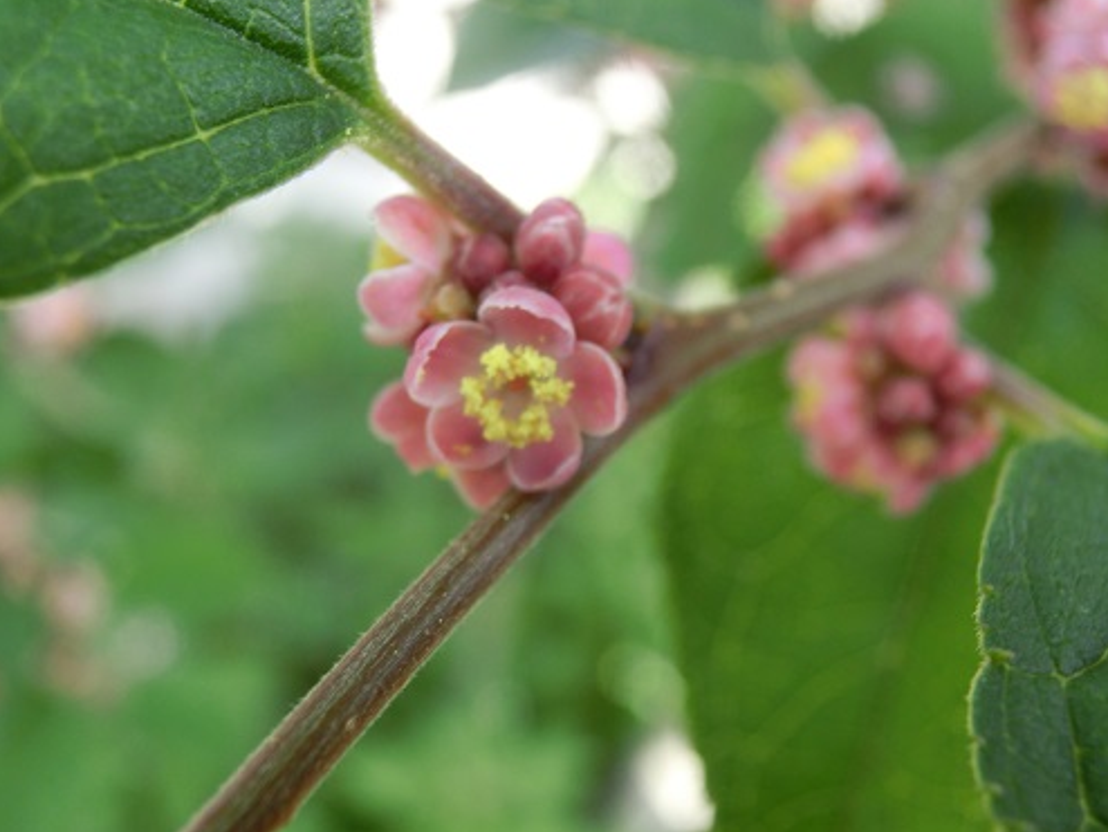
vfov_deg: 37.8
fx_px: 1217
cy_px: 409
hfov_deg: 49.0
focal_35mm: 38
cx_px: 555
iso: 160
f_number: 4.1
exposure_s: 1/125
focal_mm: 6.5
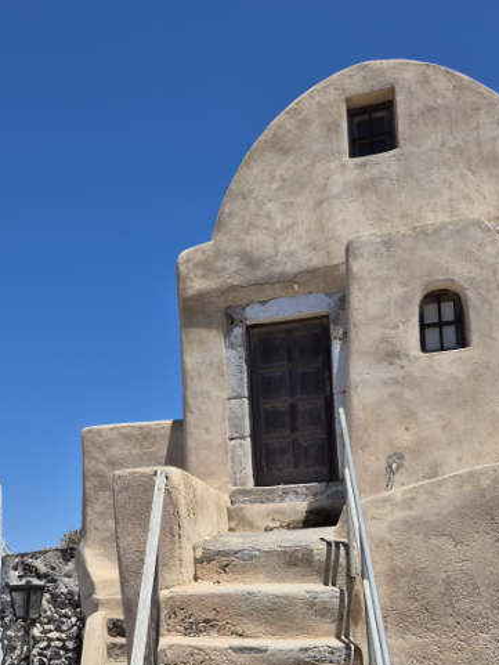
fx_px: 826
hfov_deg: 32.8
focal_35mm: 43
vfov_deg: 42.5
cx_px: 110
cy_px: 499
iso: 25
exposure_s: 1/3208
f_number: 1.8
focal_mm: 5.4
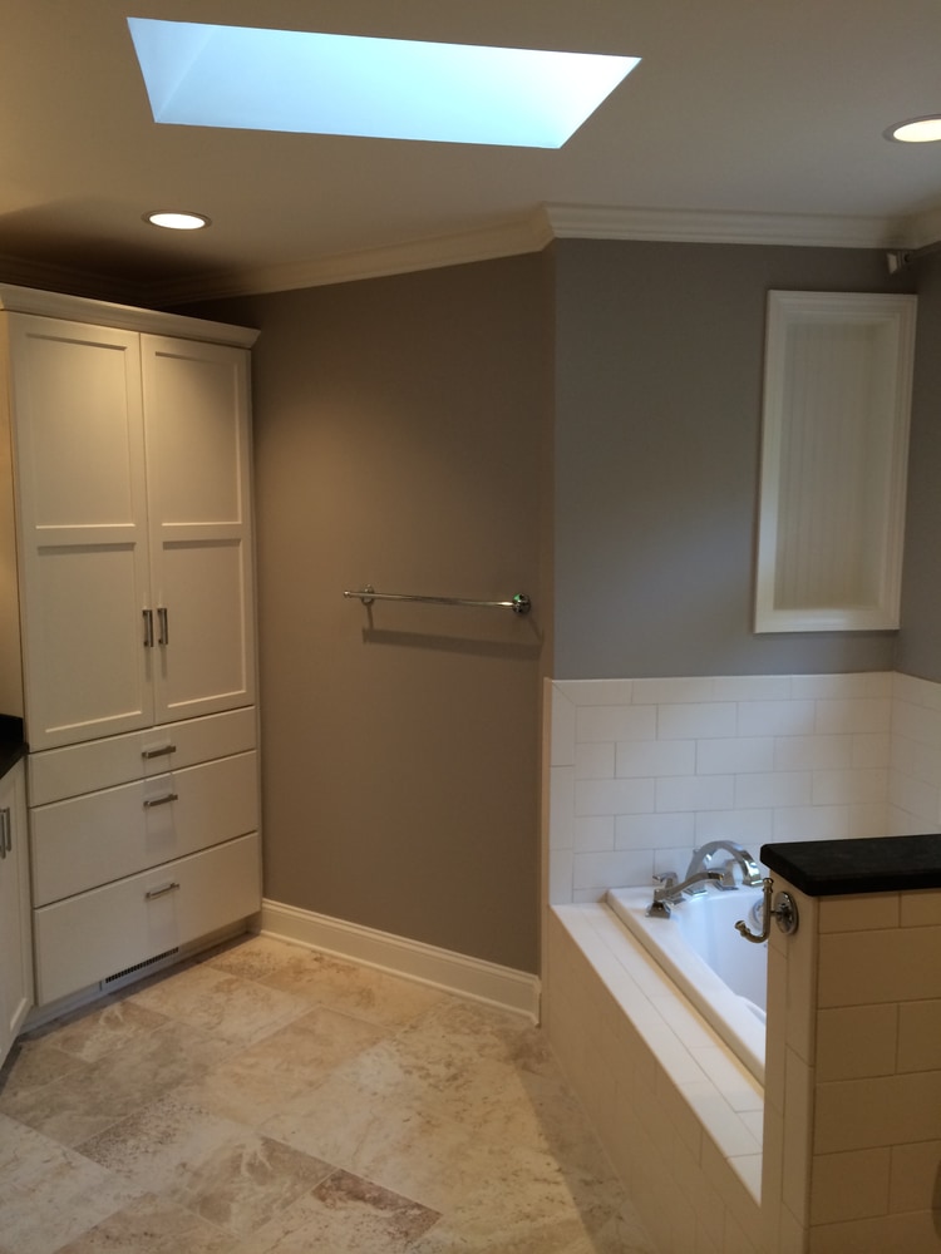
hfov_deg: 46.8
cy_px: 627
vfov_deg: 60.0
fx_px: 1087
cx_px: 470
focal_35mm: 30
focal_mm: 4.12
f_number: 2.2
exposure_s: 1/30
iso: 40
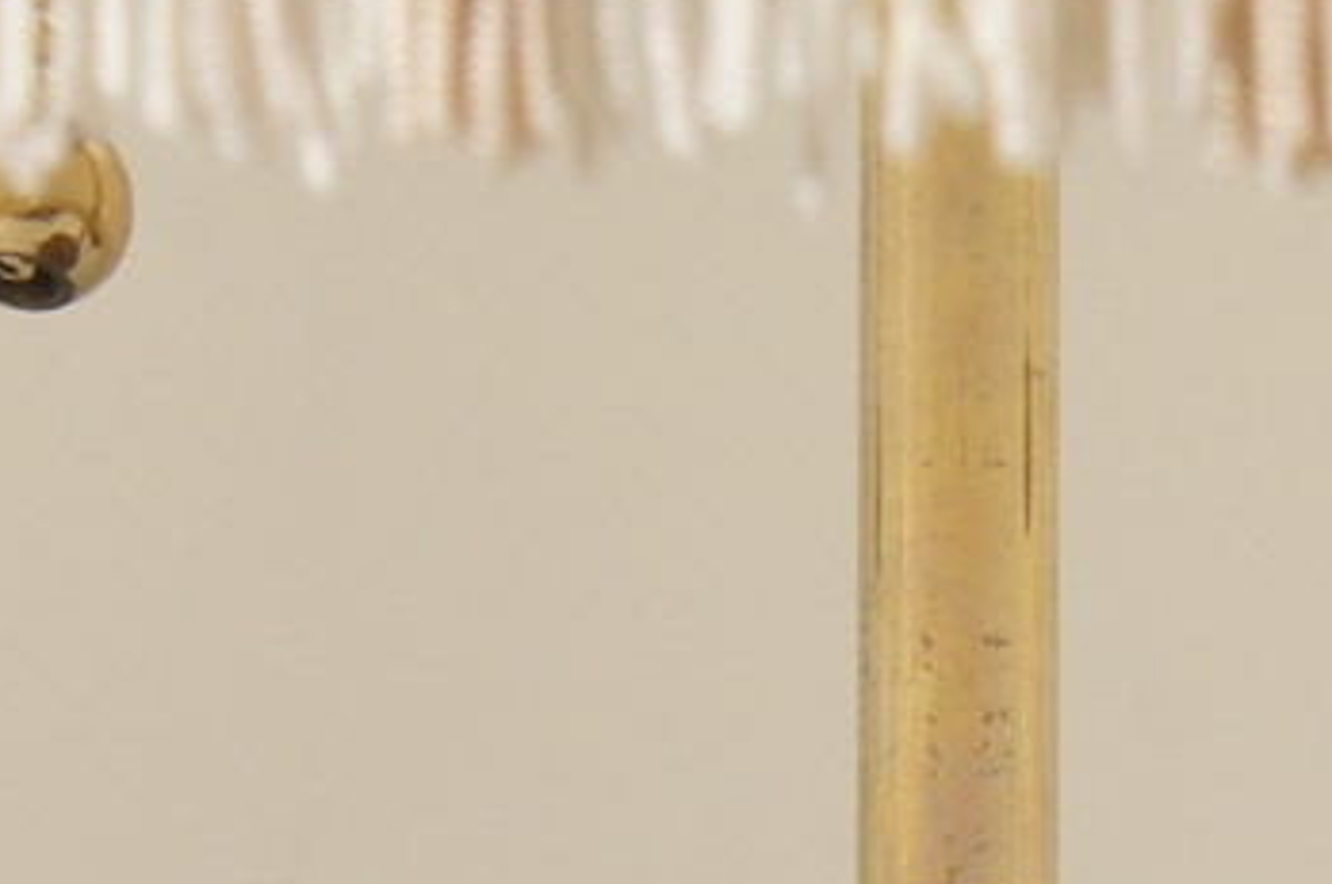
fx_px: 11782
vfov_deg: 4.2
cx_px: 938
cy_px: 1965
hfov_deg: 6.5
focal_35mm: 319
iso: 800
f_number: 7.1
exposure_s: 1/160
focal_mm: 37
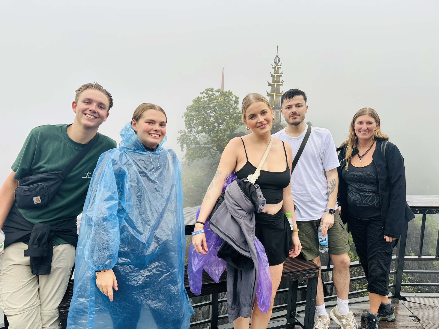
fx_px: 304
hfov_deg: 71.6
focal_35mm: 24
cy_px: 164
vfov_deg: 56.8
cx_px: 220
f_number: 1.78
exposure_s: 1/116
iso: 50
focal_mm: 6.86
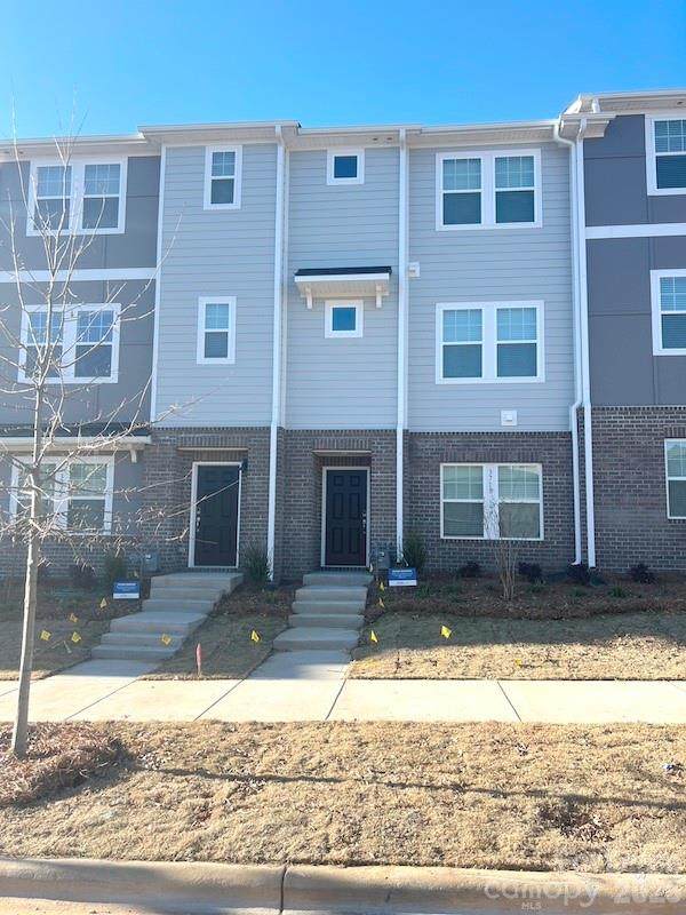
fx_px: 687
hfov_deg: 53.1
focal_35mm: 26
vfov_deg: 67.3
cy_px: 458
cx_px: 343
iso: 50
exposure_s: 1/1377
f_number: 1.5
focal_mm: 5.7
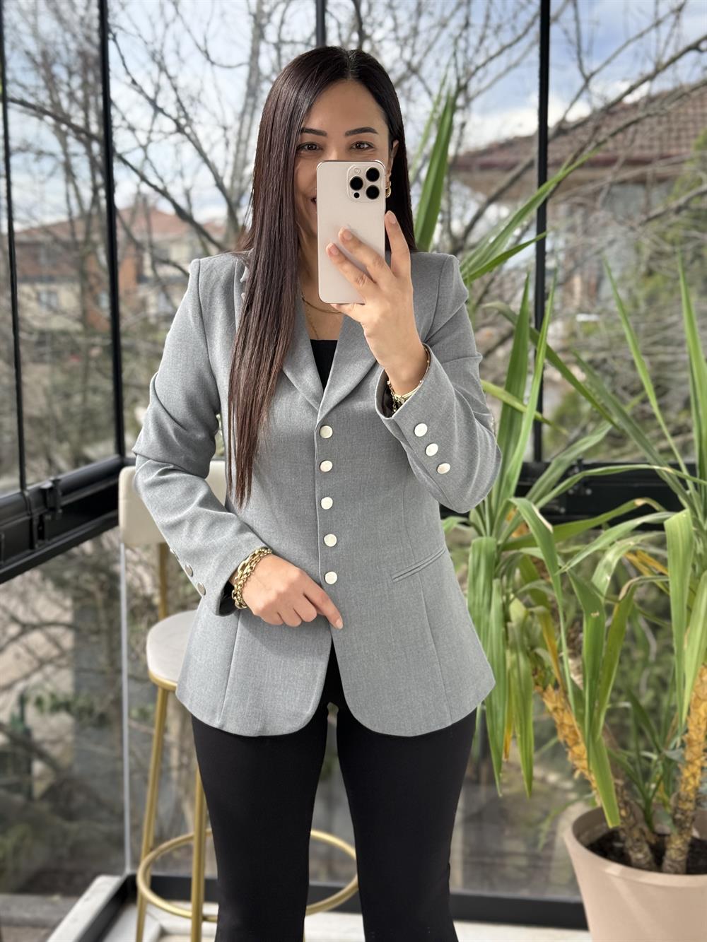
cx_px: 354
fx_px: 1307
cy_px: 471
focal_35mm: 48
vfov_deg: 39.7
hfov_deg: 30.3
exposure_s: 1/574
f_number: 1.78
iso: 100
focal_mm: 6.76
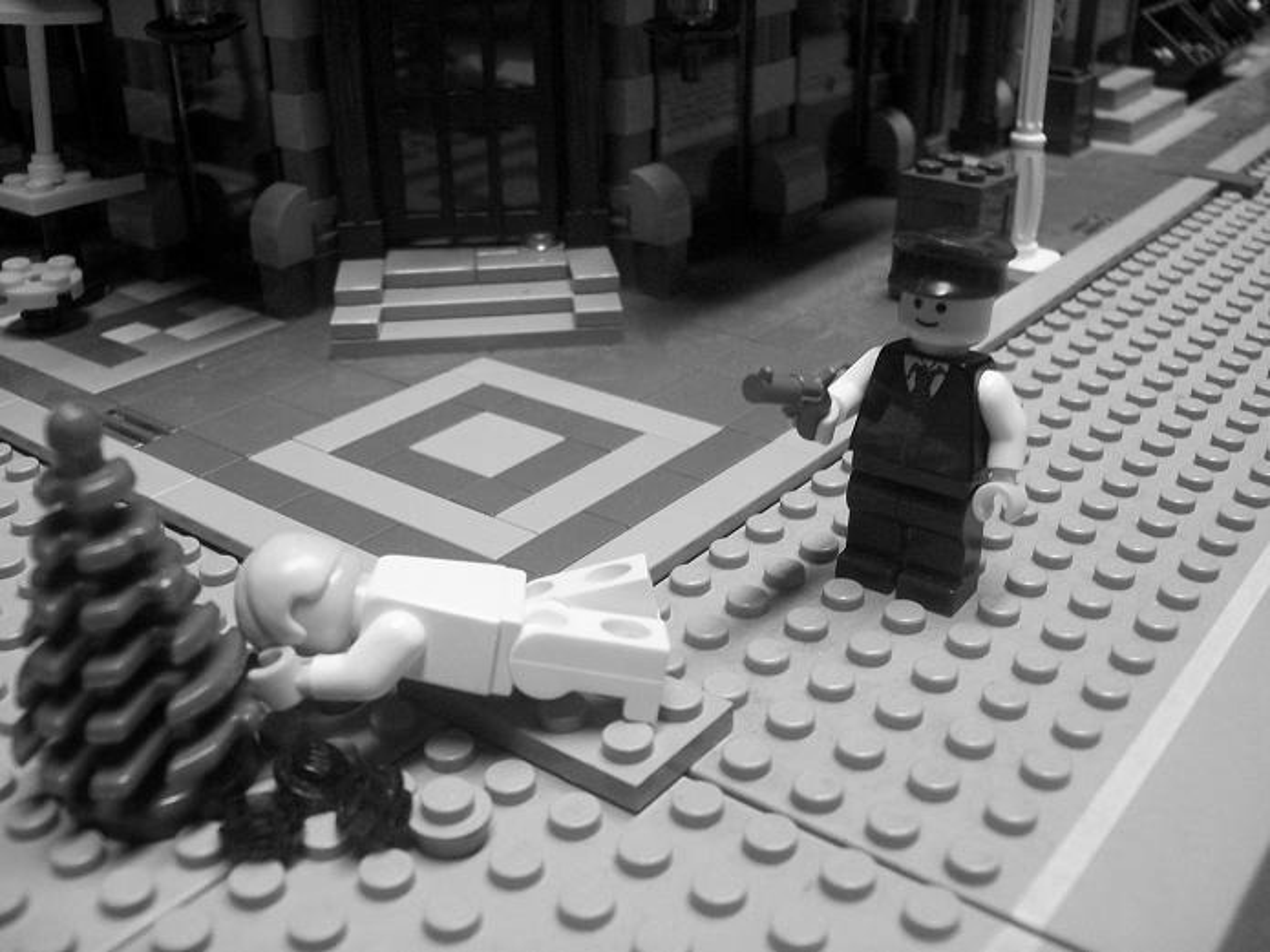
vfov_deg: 39.6
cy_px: 476
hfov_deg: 51.4
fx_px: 1321
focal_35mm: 36
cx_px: 635
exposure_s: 1/25
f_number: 2.7
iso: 160
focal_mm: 6
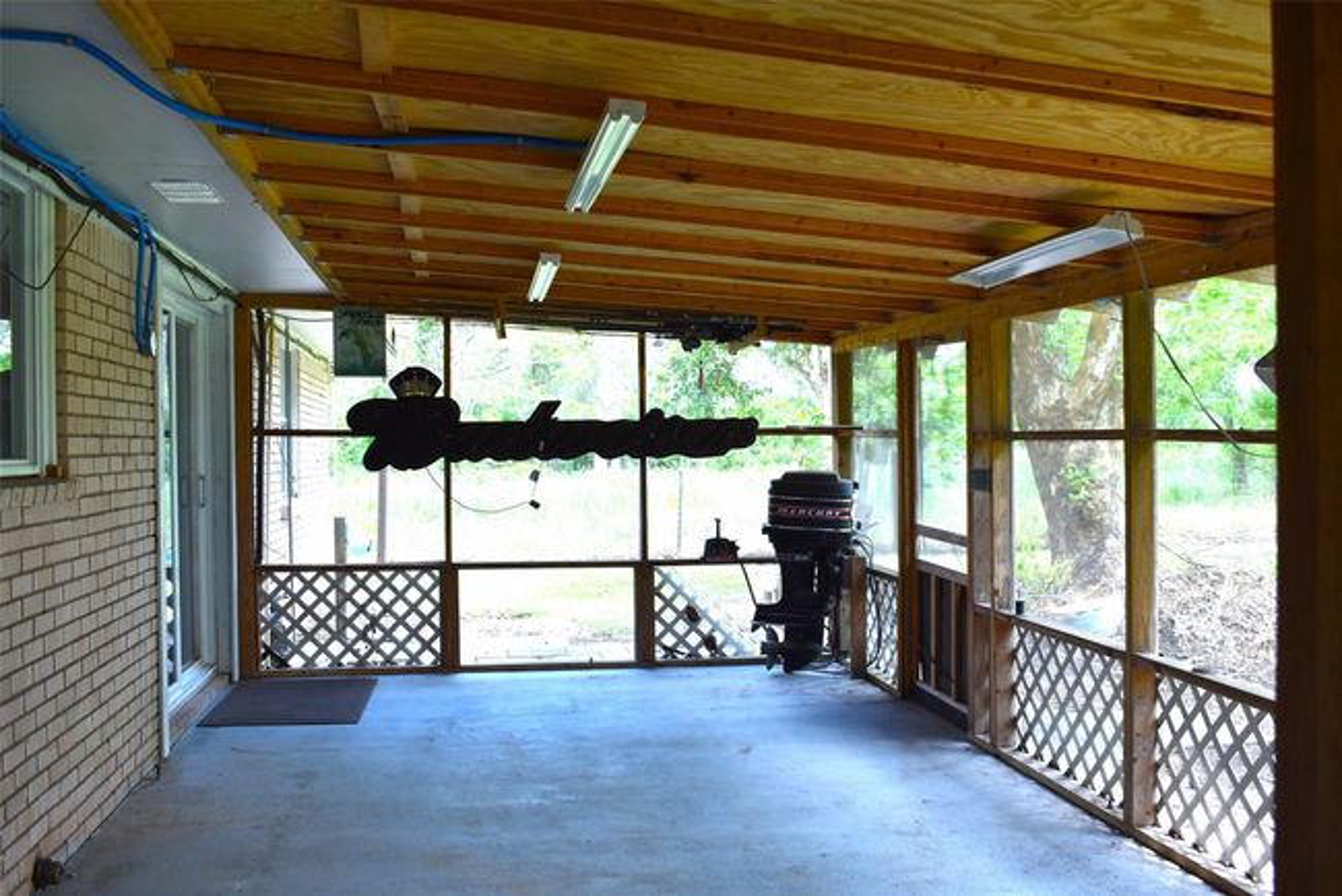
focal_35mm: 34
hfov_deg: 55.1
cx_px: 671
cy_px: 448
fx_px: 1287
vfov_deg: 38.4
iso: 400
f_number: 5.6
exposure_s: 1/125
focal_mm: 23
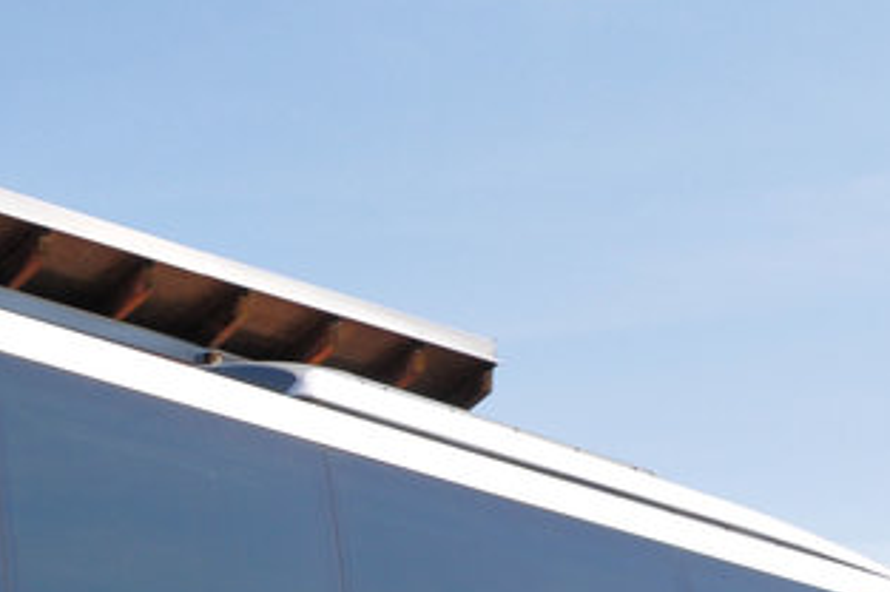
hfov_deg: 12.6
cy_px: 736
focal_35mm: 161
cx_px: 43
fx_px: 3976
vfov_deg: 8.4
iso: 200
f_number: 9
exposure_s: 1/320
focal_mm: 28
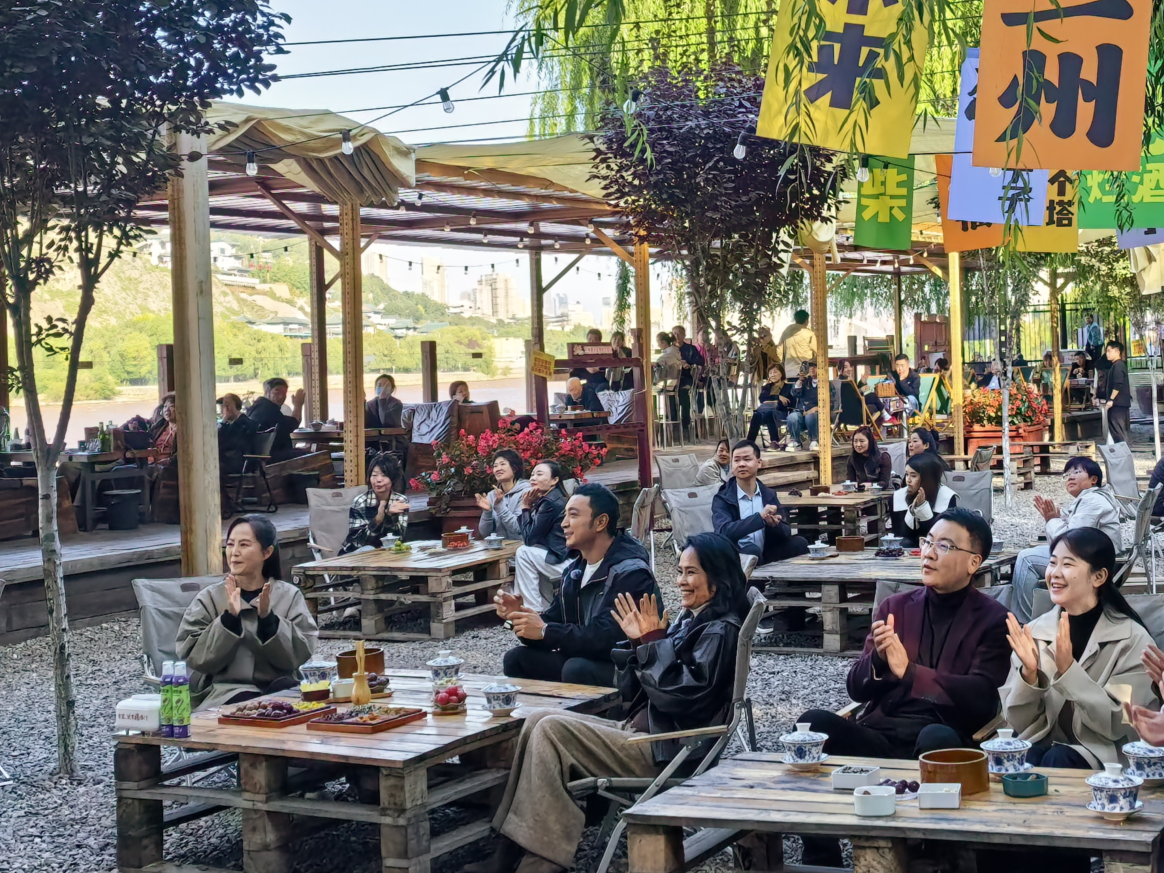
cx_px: 821
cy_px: 342
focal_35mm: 51
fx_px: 1715
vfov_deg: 28.5
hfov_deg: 36.9
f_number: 1.6
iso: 400
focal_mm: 8.5
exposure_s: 1/5952
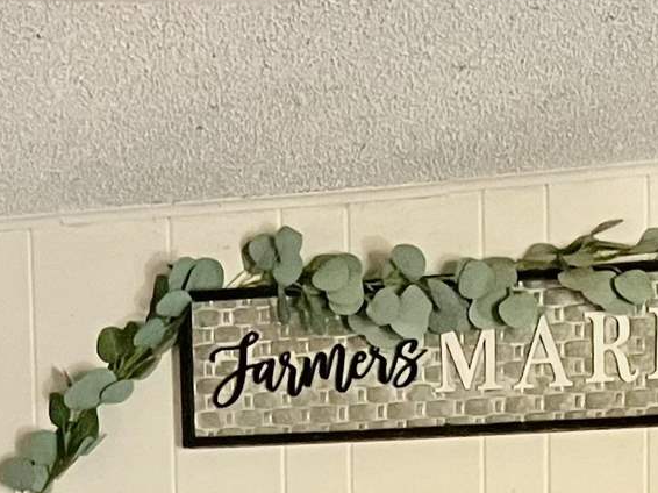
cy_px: 1116
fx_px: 2888
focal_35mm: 152
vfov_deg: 9.0
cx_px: 515
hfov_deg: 12.9
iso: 320
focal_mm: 3.99
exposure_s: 1/40
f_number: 1.8
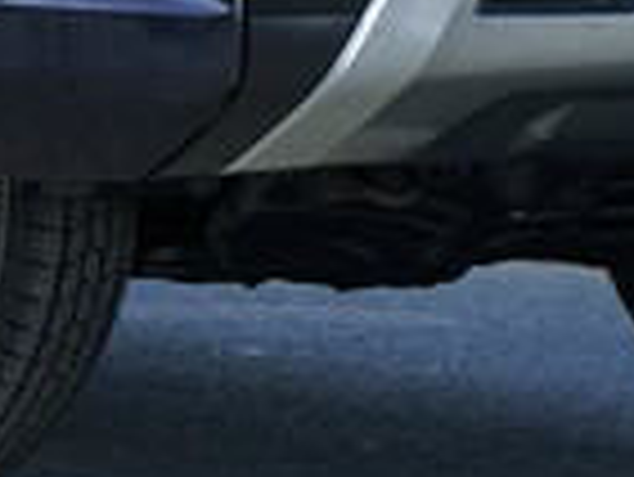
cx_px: 40
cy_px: -389
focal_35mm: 382
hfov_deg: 5.2
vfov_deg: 3.9
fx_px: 7002
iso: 400
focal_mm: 70
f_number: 9
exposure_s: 1/400
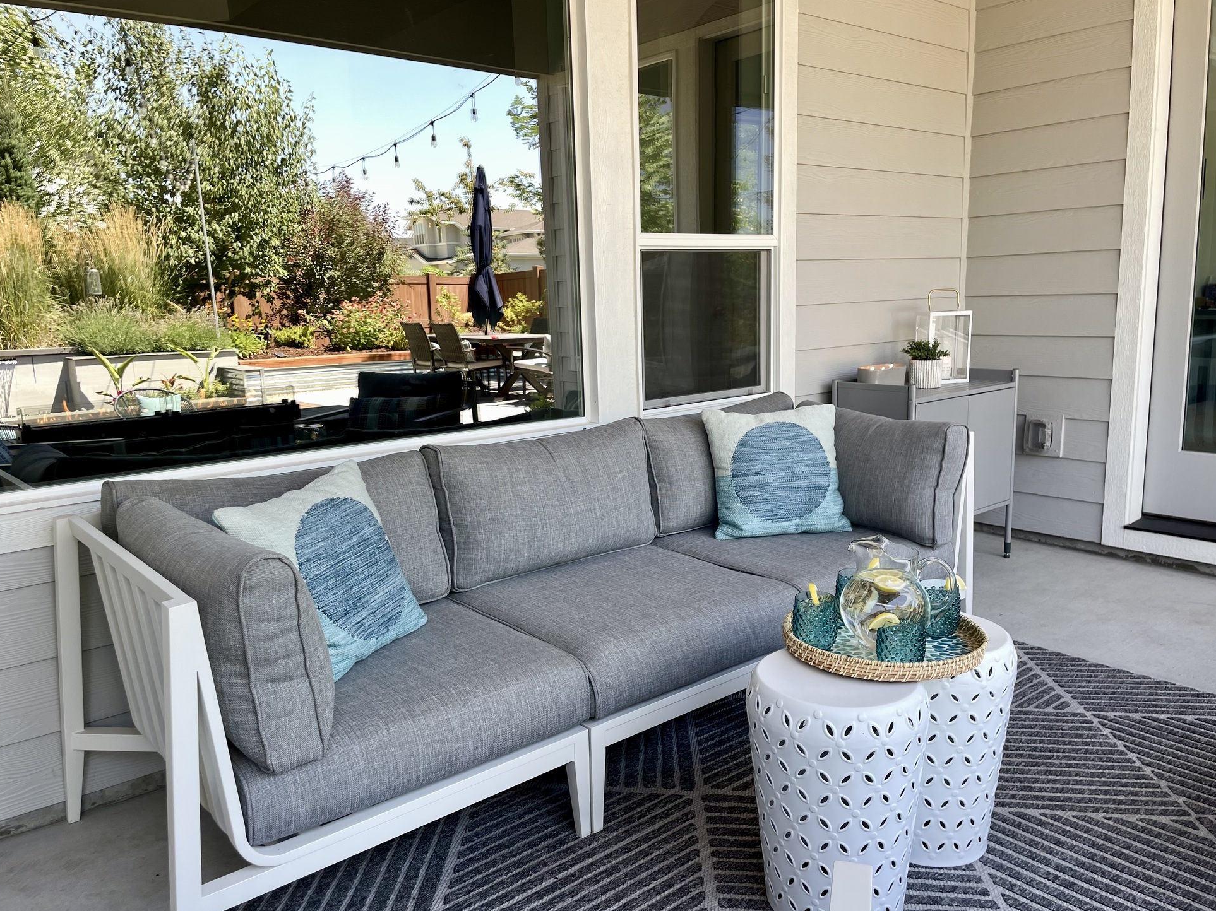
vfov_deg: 51.3
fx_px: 948
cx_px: 602
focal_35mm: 27
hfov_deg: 65.3
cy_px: 470
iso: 32
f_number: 1.6
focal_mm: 4.2
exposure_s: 1/133
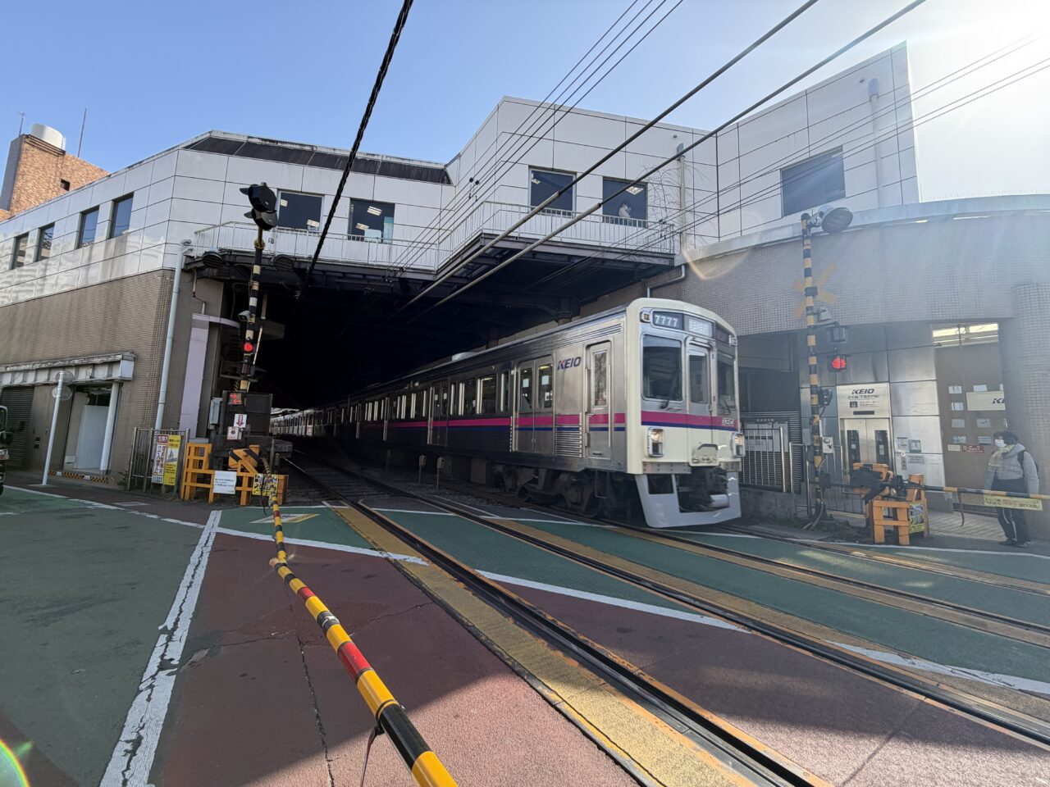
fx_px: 425
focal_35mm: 14
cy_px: 394
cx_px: 525
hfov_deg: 102.1
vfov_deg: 85.7
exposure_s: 1/502
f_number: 2.2
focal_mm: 2.22
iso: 40
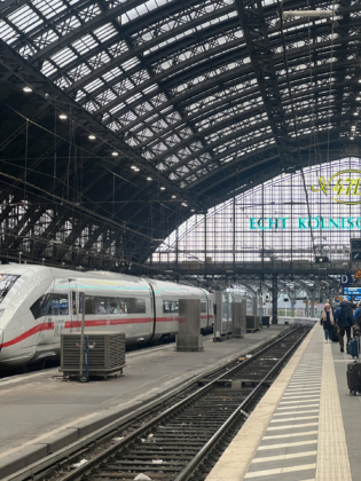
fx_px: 1071
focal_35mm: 77
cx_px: 180
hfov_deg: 19.1
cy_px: 240
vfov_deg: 25.3
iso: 250
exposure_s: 1/60
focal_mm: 9
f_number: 2.8
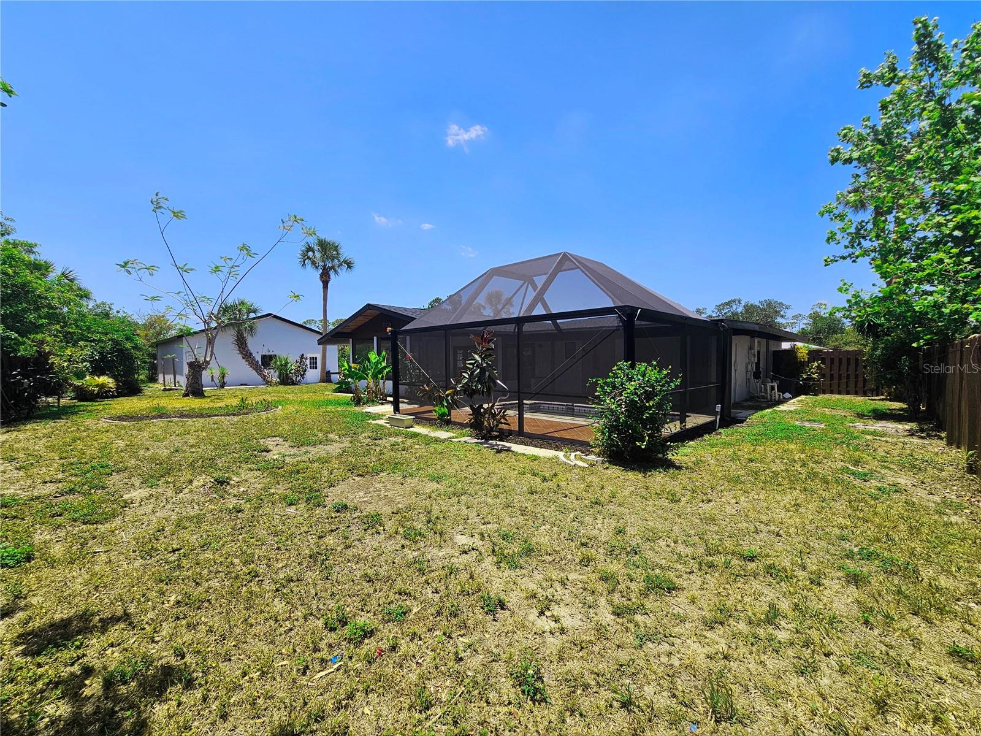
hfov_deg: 106.2
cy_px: 368
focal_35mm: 13
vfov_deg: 89.9
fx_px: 368
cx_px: 490
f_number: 2.2
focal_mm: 2.2
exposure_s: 1/3333
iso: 50
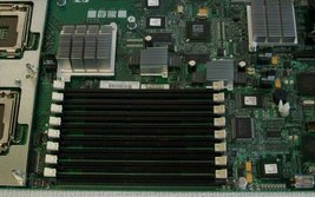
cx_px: 150
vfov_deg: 18.8
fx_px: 592
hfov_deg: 29.8
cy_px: 60
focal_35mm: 69
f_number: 2.8
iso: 127
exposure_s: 1/60
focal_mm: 5.7
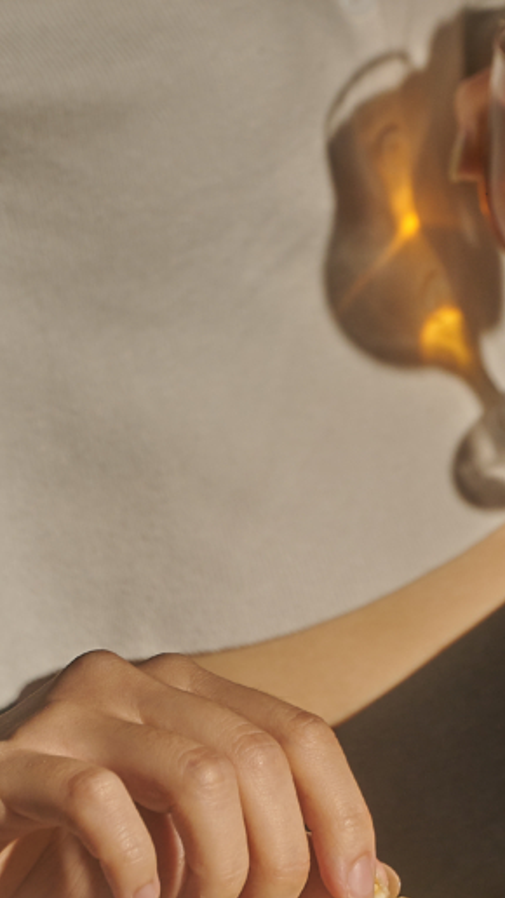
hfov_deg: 3.8
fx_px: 7623
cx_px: 178
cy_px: 553
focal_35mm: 320
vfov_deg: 6.7
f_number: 11
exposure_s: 1/125
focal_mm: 105
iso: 160
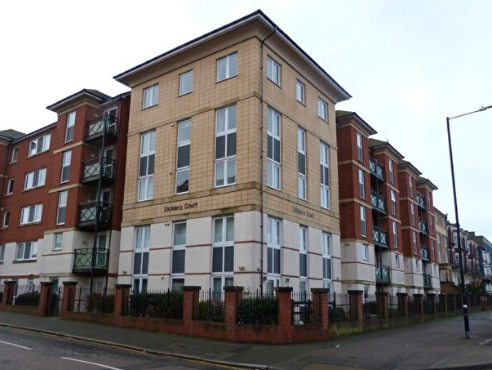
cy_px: 208
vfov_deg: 48.2
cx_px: 237
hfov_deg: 61.6
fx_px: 412
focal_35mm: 29
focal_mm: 4.5
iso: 80
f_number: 2.8
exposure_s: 1/320
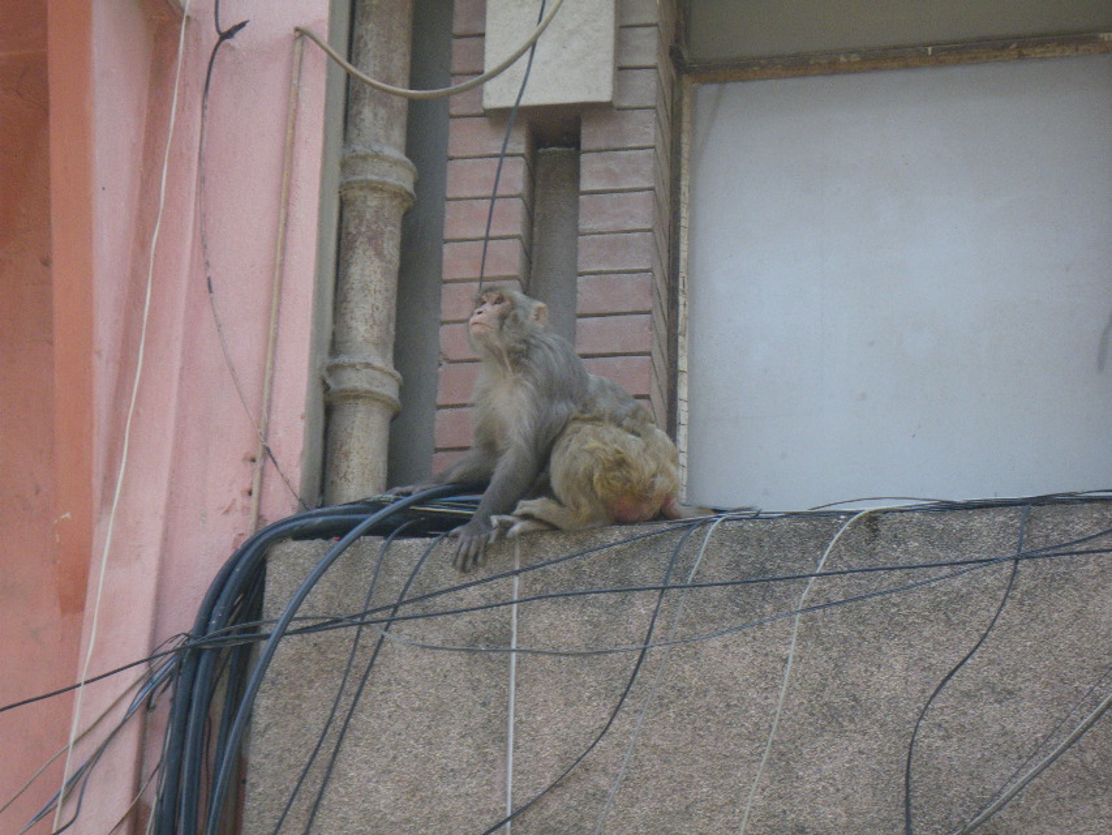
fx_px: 3695
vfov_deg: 12.9
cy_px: 418
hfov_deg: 17.1
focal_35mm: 115
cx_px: 556
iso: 200
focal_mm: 20.6
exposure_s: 1/160
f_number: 5.2
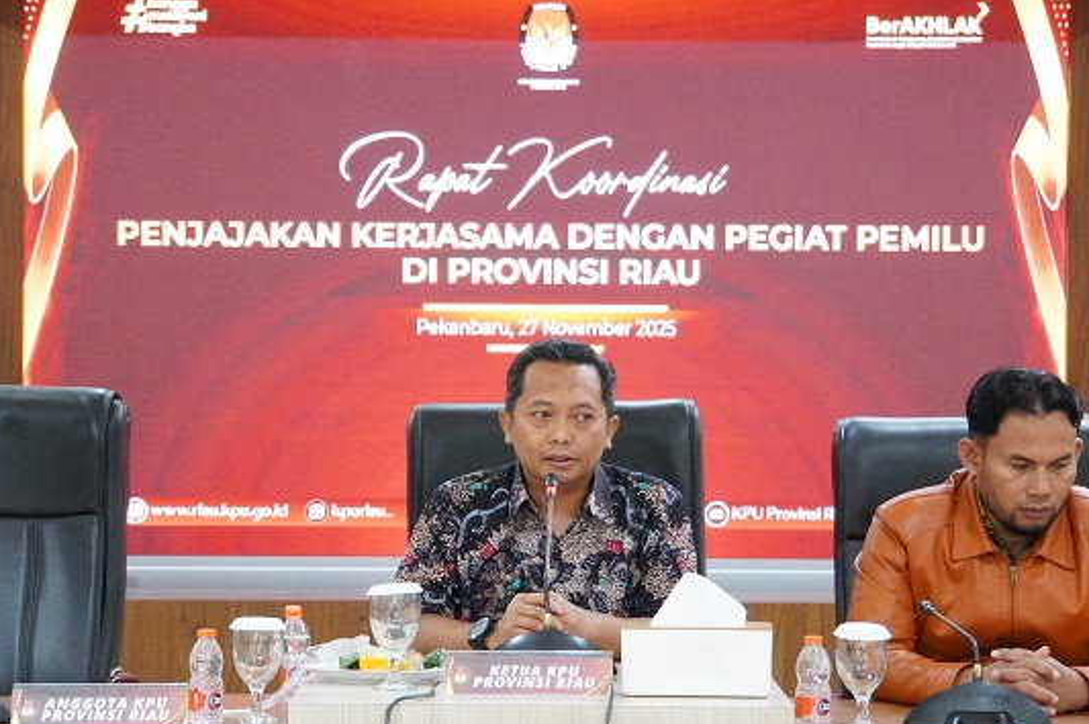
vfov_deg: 12.4
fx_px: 3342
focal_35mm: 111
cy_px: 368
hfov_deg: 18.5
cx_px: 562
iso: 12800
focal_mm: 59
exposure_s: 1/125
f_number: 5.6
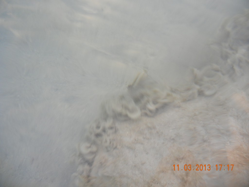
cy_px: 94
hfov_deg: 60.0
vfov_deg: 46.8
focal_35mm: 30
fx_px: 216
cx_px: 124
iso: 271
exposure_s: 1/55.8
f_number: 3.5
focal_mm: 5.4
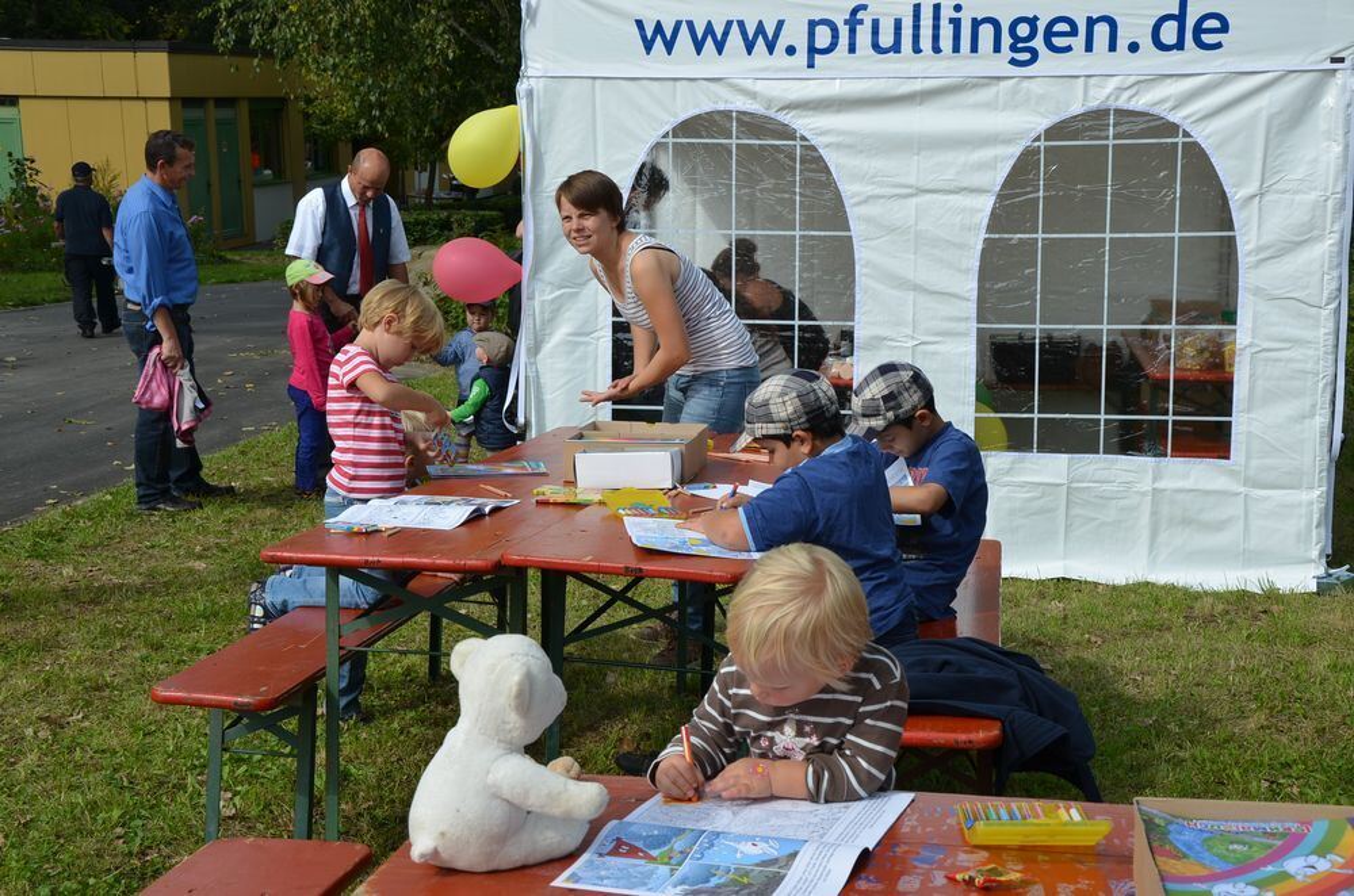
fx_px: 1970
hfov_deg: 37.9
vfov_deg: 25.6
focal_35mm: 52
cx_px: 677
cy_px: 448
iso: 100
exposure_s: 1/250
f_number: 8
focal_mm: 35
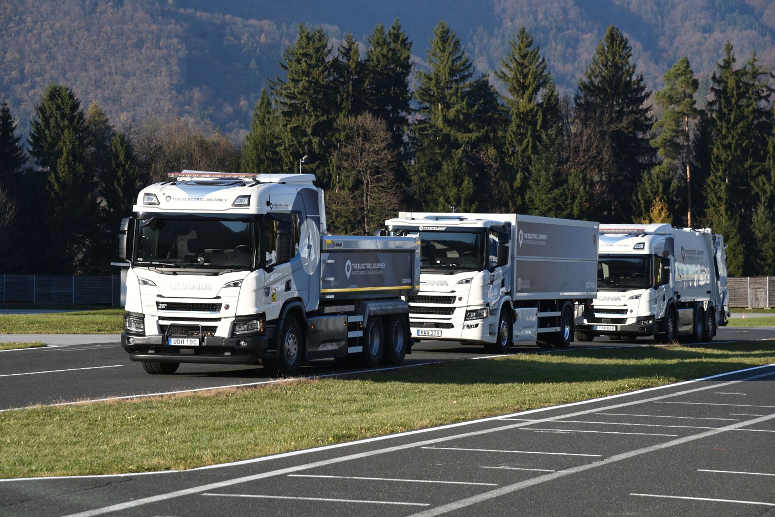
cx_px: 388
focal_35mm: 120
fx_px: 2584
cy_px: 258
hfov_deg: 17.1
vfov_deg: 11.4
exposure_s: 1/320
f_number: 9
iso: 200
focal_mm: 120
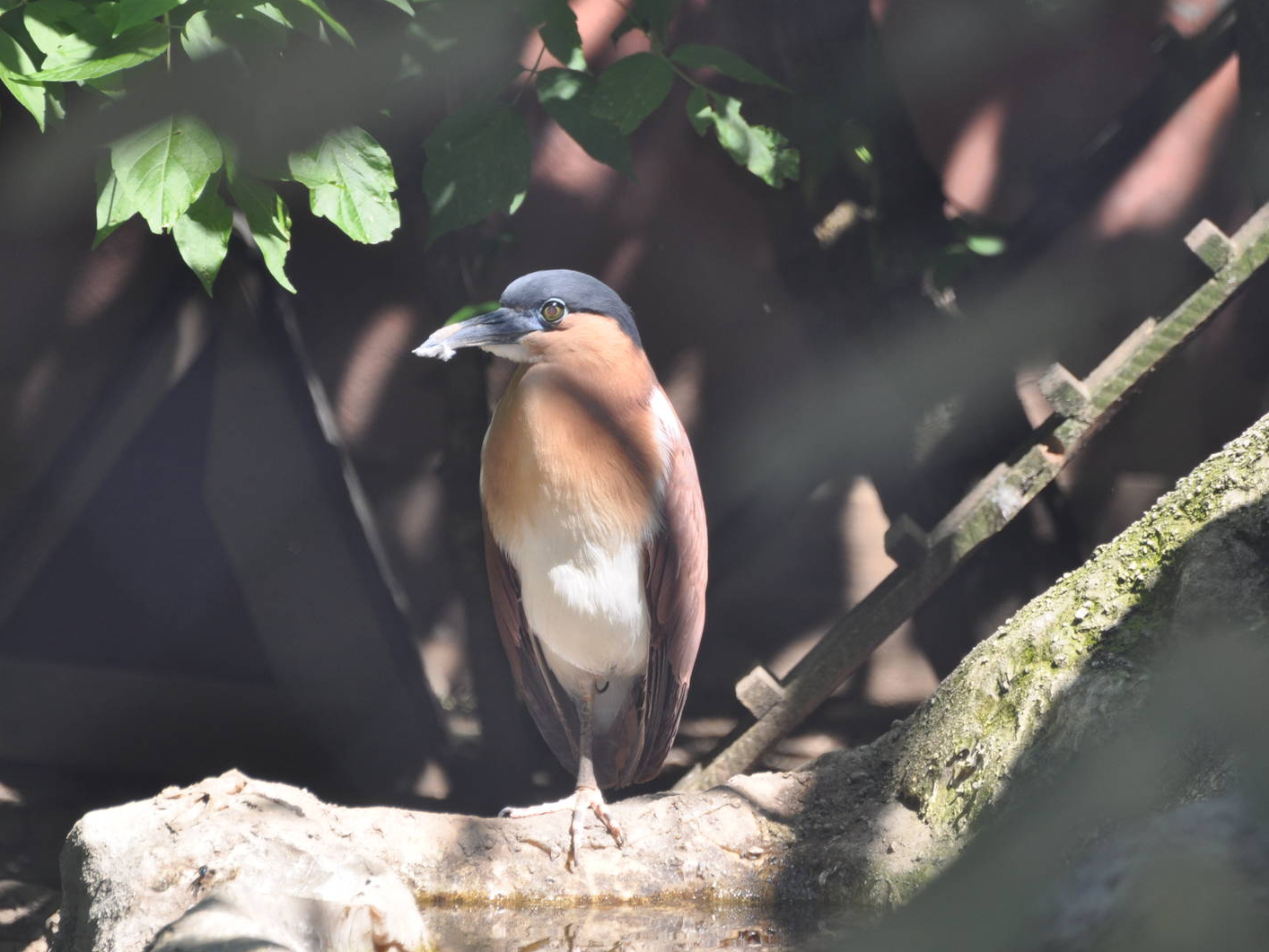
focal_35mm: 489
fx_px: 17929
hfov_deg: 4.1
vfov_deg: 3.0
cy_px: 476
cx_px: 709
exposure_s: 1/200
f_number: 5.6
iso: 280
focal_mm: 300
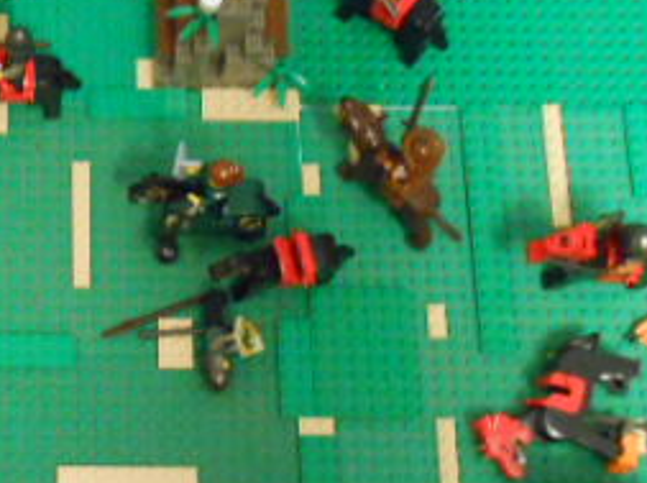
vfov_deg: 19.1
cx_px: 15
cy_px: 391
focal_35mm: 76
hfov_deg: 24.6
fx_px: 1418
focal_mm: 5.3
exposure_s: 1/2
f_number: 3.8
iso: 800
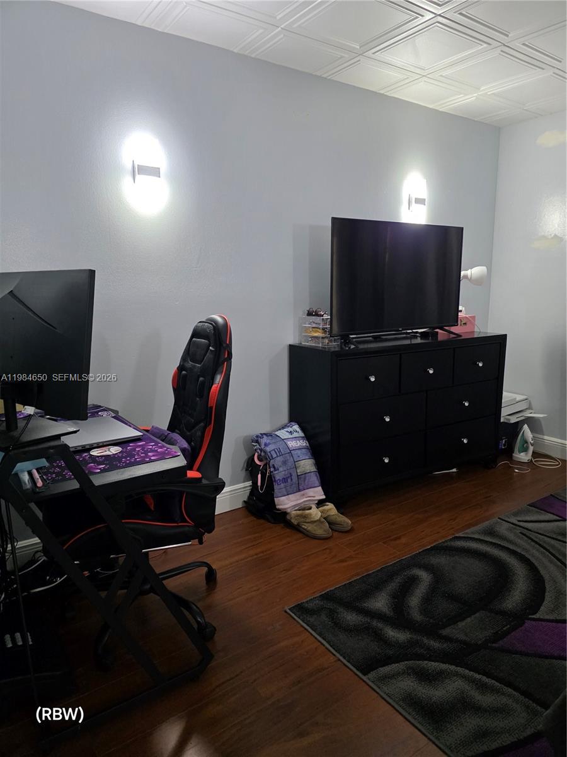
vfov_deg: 73.9
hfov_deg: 58.9
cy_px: 378
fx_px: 502
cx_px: 284
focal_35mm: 23
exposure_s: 1/120
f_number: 1.7
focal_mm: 6.3
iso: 1000
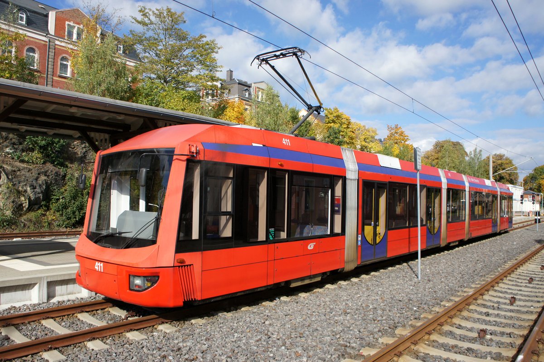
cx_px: 272
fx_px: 408
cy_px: 181
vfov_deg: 47.9
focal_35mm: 27
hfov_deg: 67.4
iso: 400
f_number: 5
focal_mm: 18
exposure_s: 1/2000
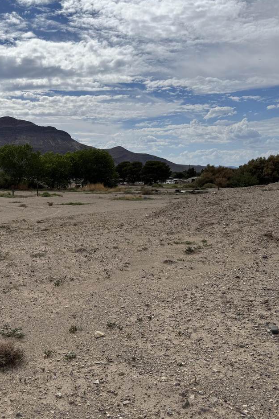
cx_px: 68
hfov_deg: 37.8
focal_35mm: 34
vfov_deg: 55.8
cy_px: 212
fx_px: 396
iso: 64
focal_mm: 6.76
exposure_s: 1/12346
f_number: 1.78
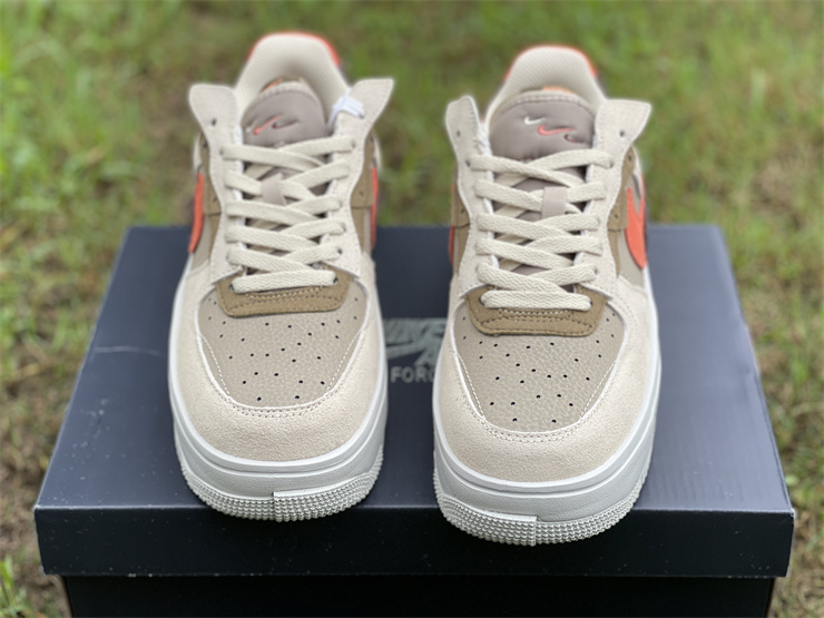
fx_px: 1523
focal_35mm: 64
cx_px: 412
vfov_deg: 22.9
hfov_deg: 30.3
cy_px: 309
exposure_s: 1/121
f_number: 2.2
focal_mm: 7.5
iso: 20
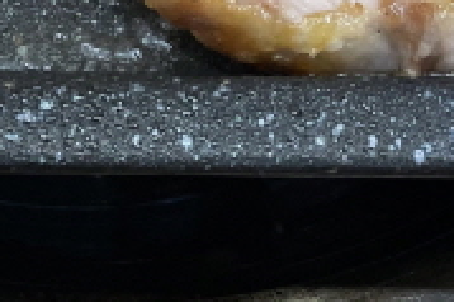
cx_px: -10
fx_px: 1525
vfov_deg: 10.4
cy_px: -299
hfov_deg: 16.6
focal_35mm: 121
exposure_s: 1/60
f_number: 1.6
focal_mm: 4.2
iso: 250
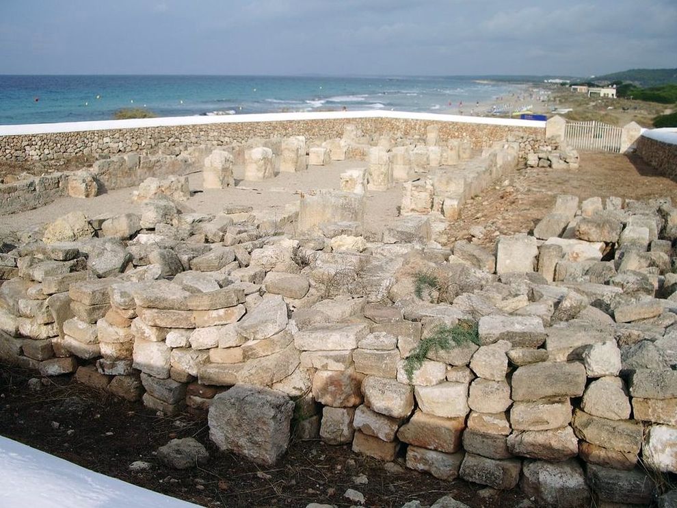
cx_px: 338
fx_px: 684
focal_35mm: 35
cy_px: 254
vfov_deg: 40.7
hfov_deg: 52.6
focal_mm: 5.8
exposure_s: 1/500
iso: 50
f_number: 4.3
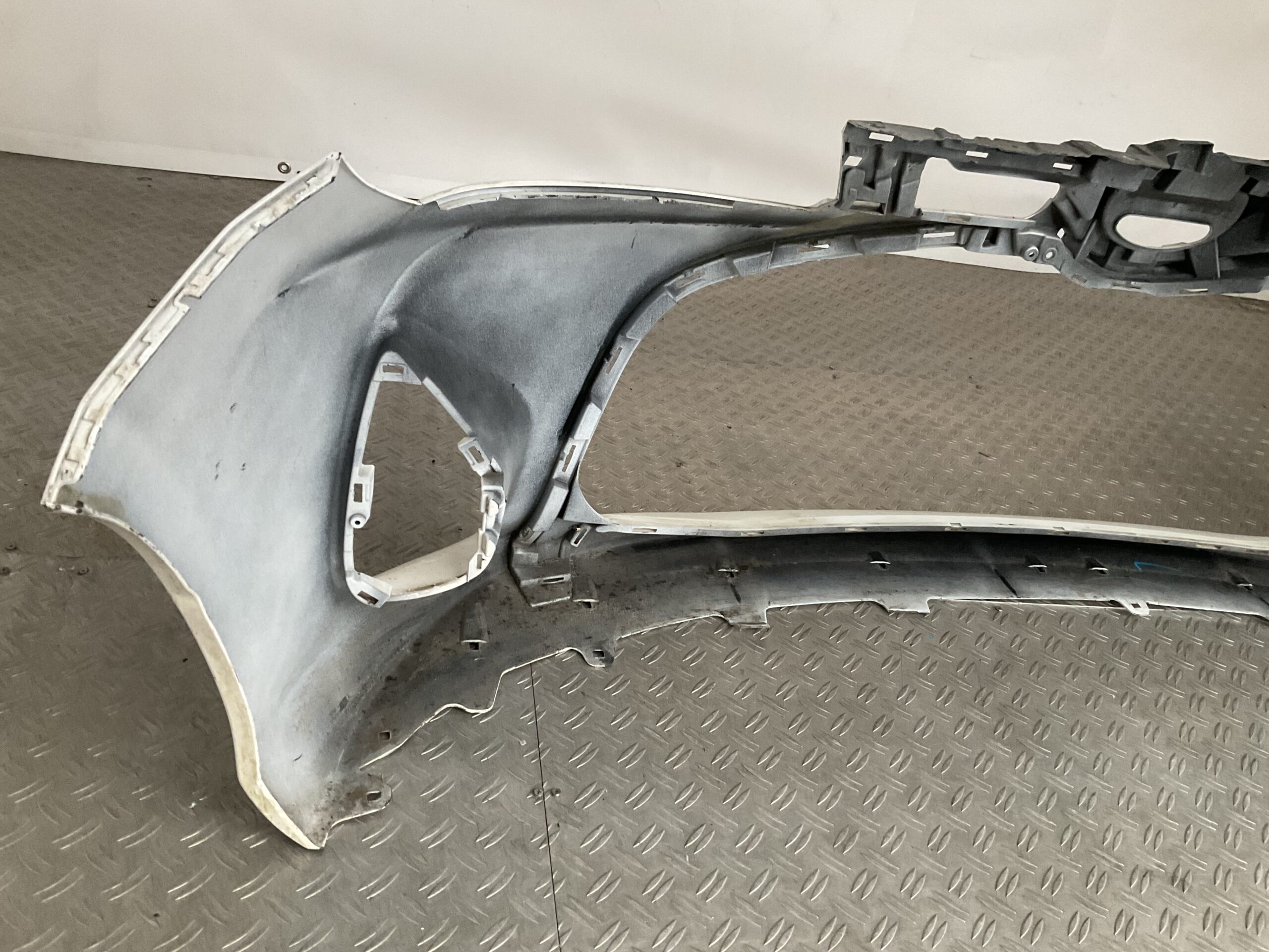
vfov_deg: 48.2
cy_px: 476
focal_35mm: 29
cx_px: 634
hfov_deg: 61.7
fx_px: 1063
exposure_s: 1/60
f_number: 1.8
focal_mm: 3
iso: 160
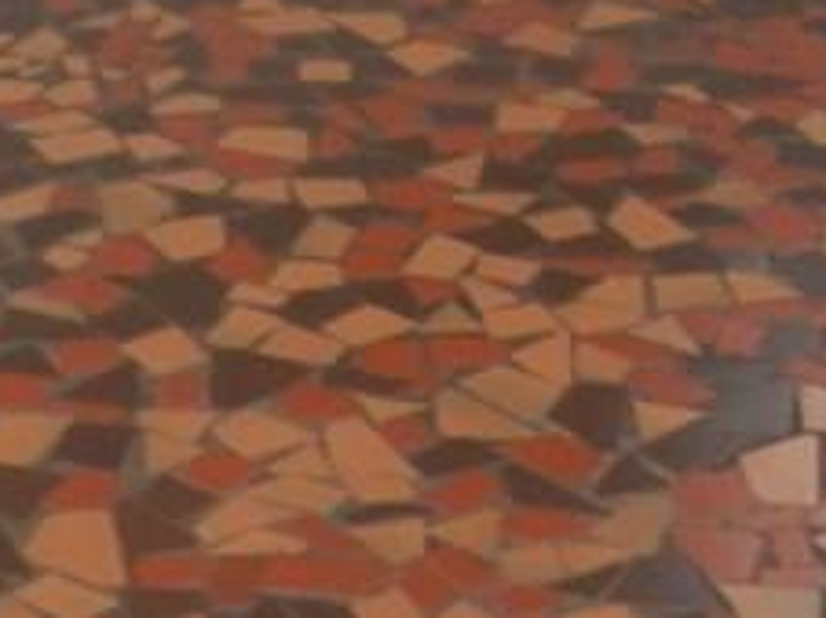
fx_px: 3242
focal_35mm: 136
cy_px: -680
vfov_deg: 10.0
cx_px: 482
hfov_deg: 14.5
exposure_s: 1/25
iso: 200
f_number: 3.3
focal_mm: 5.5
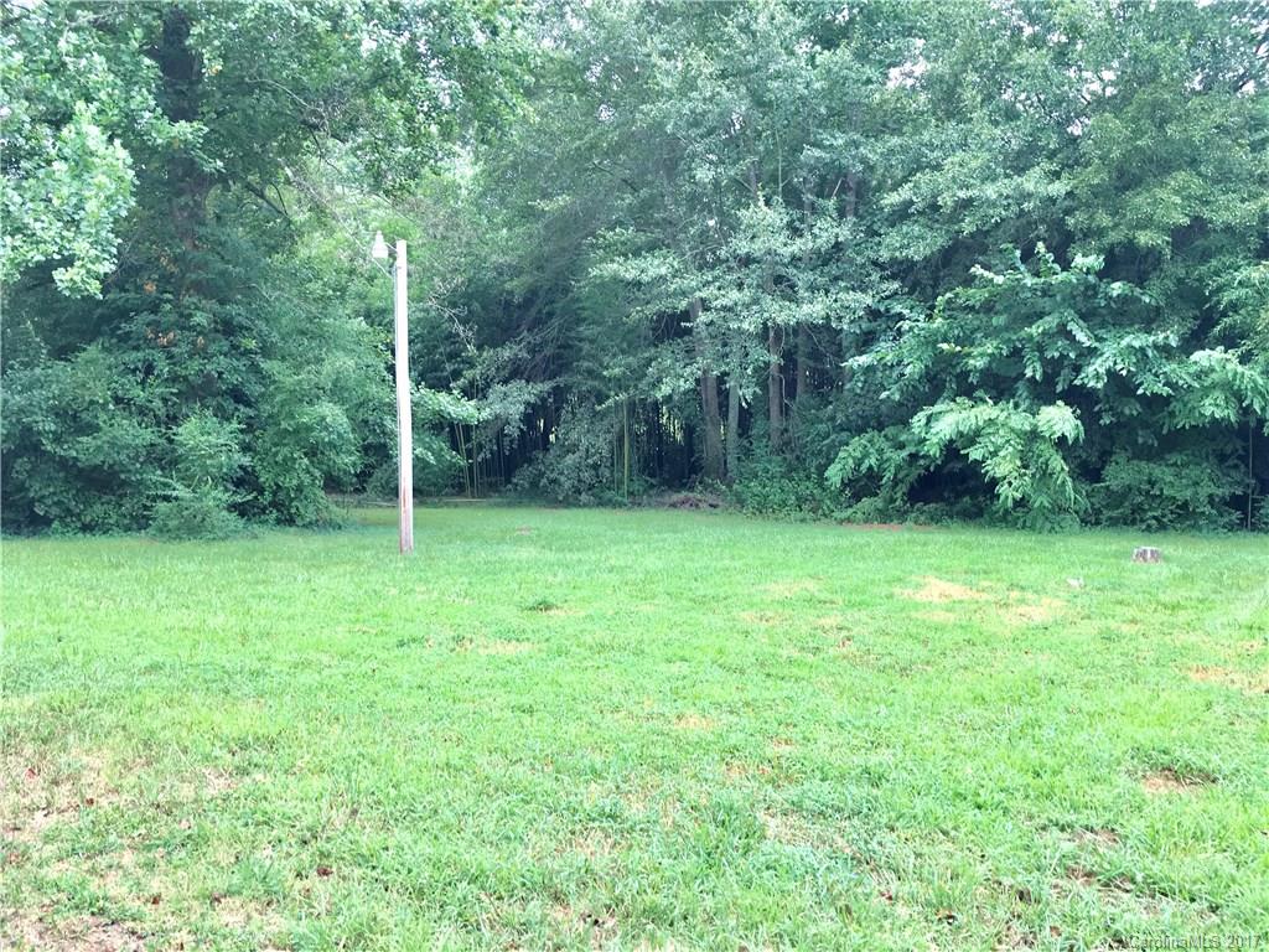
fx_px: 1063
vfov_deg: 48.2
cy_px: 476
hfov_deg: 61.7
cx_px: 634
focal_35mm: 29
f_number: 2.2
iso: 32
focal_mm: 4.15
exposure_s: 1/120
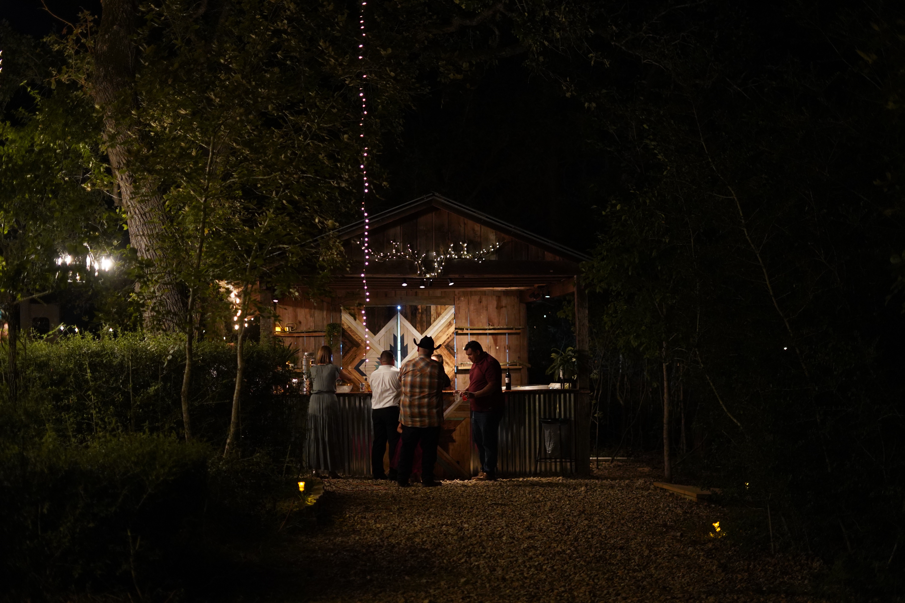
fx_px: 1257
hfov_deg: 39.6
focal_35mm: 50
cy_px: 302
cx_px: 452
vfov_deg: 27.0
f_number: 1.8
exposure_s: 1/100
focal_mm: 50
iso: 3200
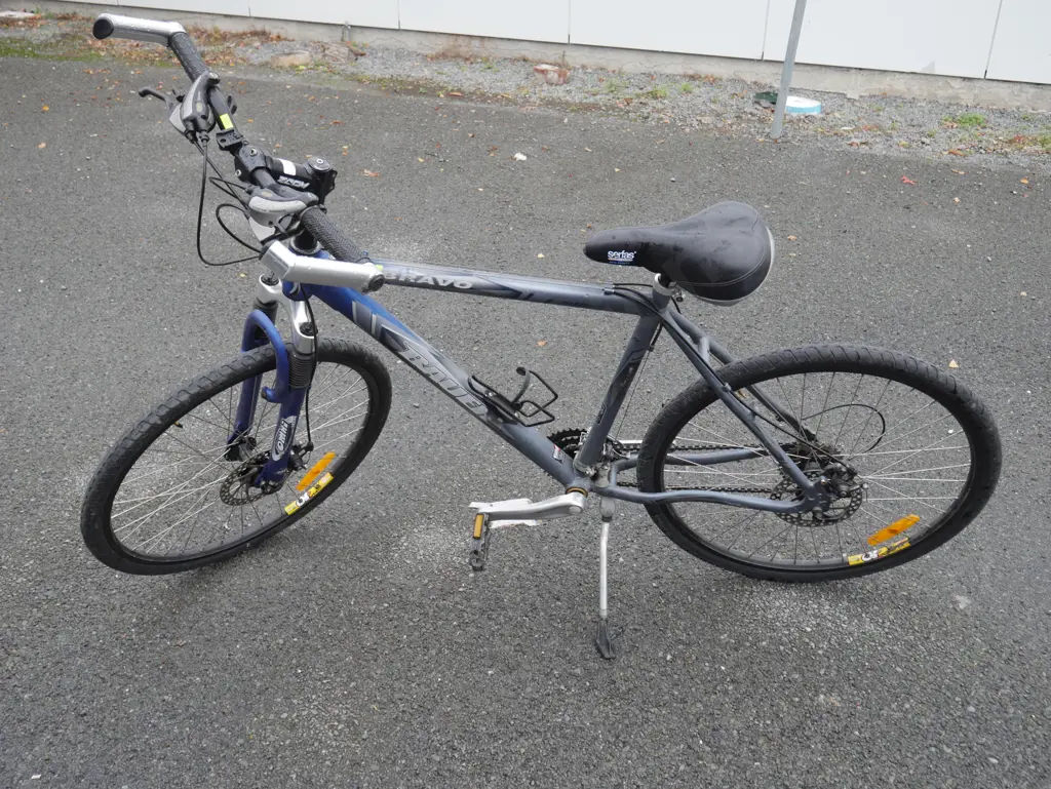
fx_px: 972
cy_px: 394
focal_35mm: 32
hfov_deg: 56.8
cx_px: 526
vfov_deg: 44.2
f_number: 4.5
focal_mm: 16
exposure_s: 1/125
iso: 200
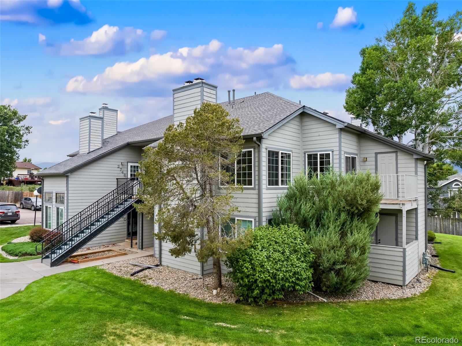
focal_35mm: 24
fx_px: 320
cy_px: 173
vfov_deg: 56.7
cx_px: 231
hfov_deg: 71.6
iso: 150
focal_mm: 12.29
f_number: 2.8
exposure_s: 1/240
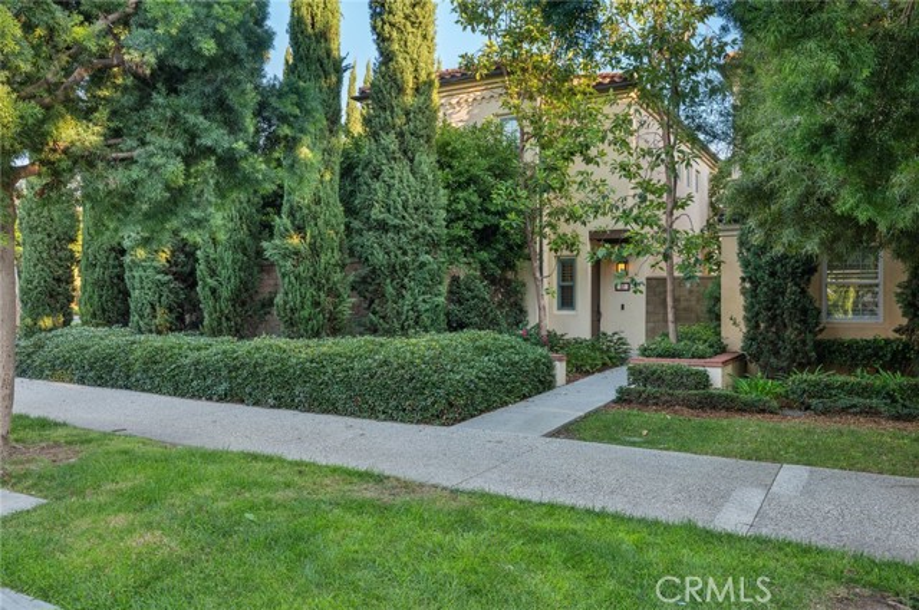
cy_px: 305
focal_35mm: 28
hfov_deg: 65.5
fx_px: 714
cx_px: 460
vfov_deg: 46.3
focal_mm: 28
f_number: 9
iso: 200
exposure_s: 1/10
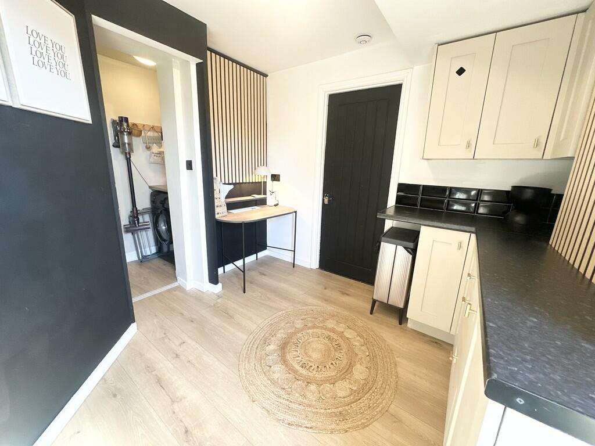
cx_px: 298
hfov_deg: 102.1
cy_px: 223
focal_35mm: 14
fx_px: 241
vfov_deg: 85.7
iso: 250
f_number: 2.2
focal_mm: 2.22
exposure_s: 1/100
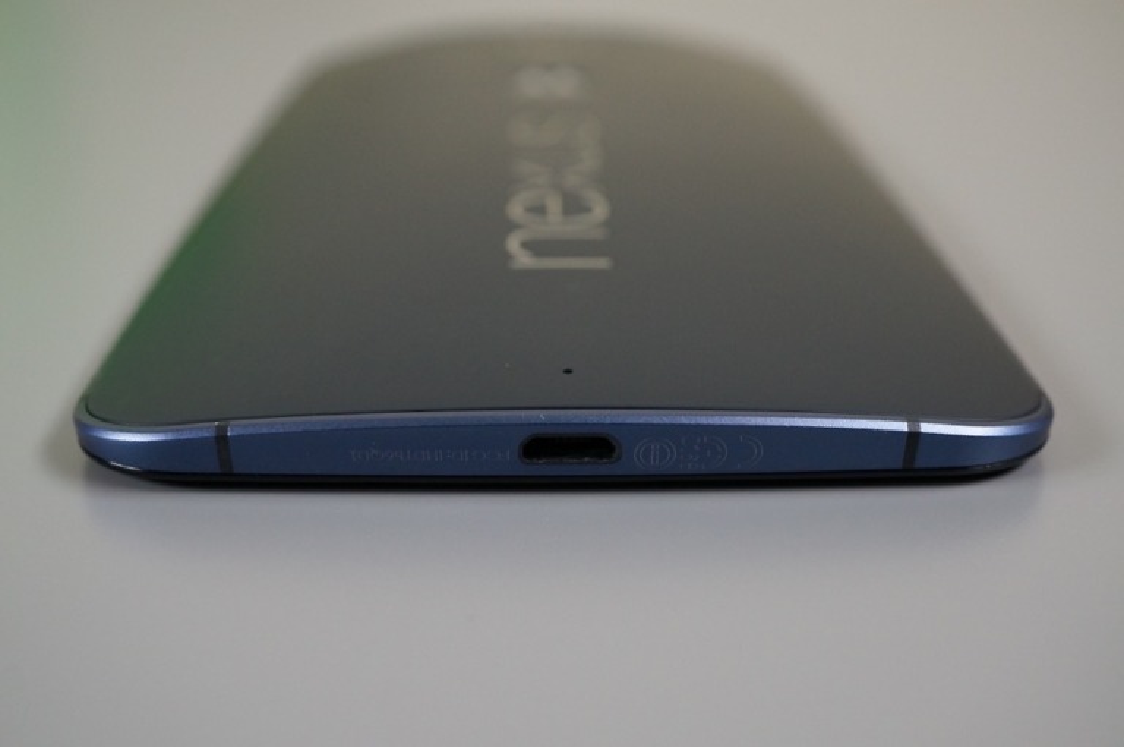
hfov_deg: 43.7
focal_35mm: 45
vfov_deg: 29.8
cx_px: 562
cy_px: 374
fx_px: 1403
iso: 1250
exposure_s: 1/60
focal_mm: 30
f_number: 5.6
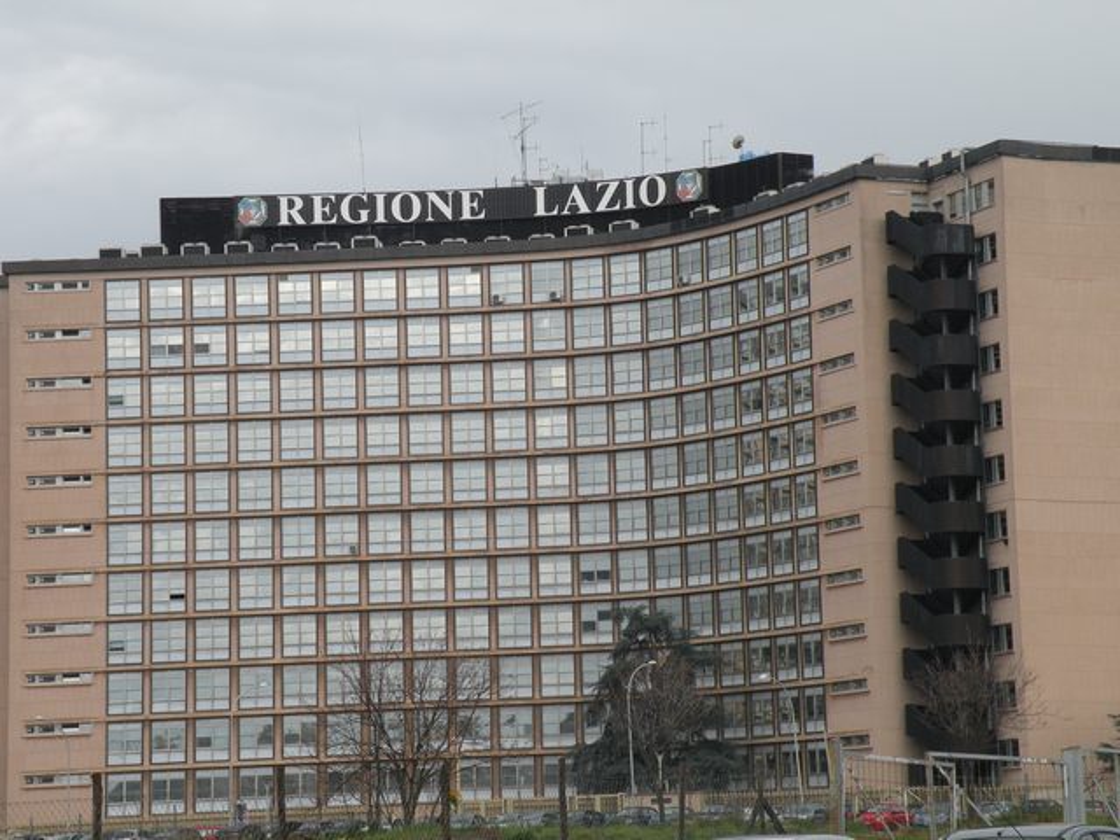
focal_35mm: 110
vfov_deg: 13.5
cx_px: 560
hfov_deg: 17.9
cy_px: 420
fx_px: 3559
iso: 64
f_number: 6.3
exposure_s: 1/208
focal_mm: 19.4
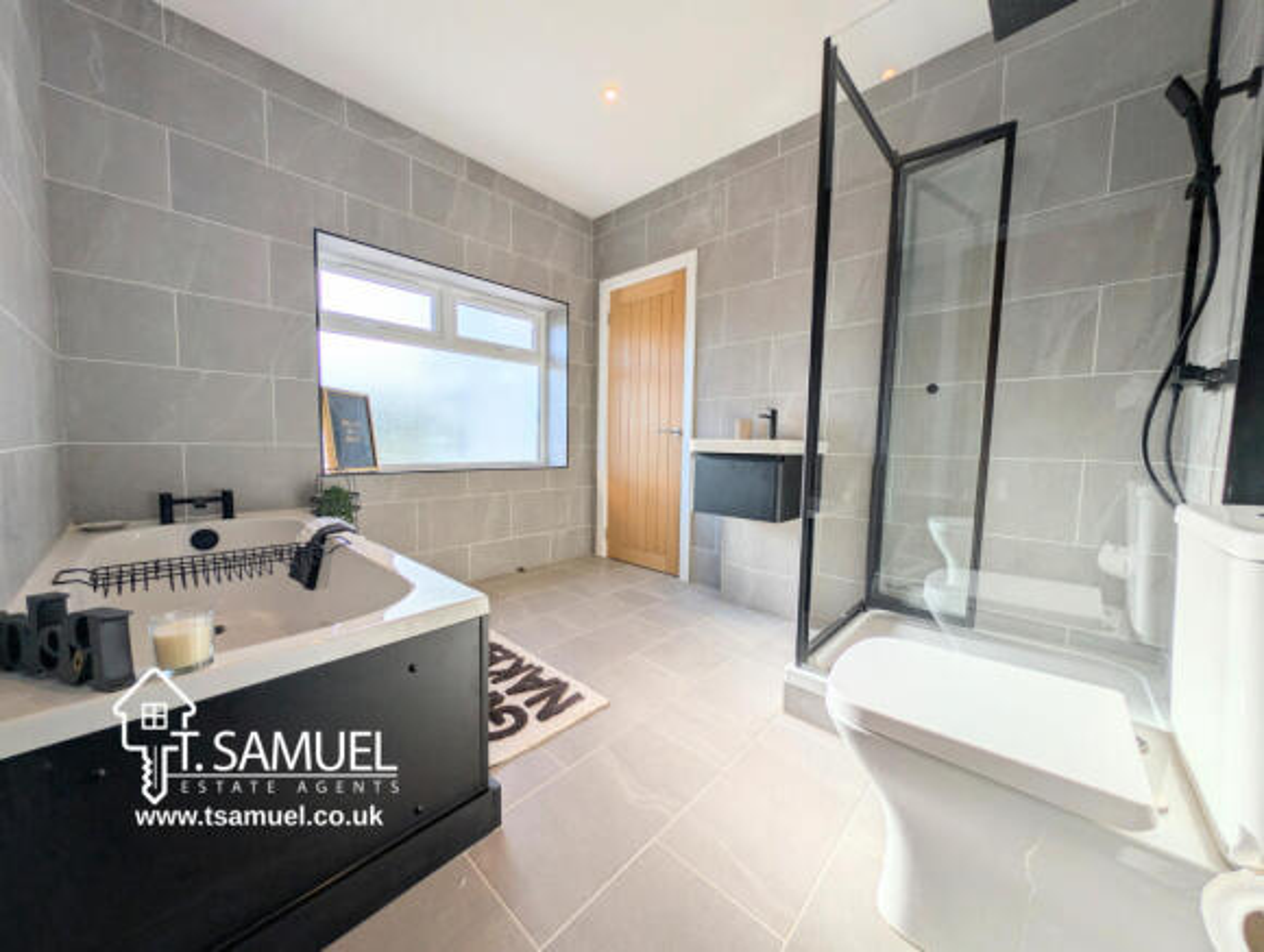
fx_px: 439
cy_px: 476
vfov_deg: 94.7
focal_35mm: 12
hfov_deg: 110.4
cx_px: 632
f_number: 1.95
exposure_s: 1/797
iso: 40
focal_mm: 2.23
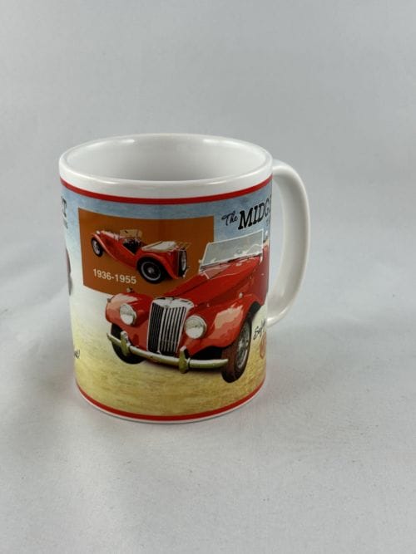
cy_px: 277
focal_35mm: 48
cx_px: 208
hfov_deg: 30.3
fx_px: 769
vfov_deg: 39.7
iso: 50
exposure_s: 1/100
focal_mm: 6.86
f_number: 1.78
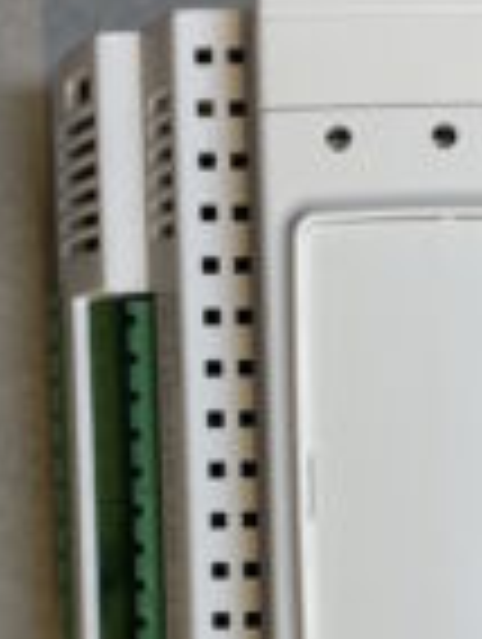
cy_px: 531
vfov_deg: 26.0
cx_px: 410
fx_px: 1351
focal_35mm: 73
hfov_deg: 19.9
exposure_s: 1/100
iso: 80
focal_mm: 4.25
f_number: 1.8
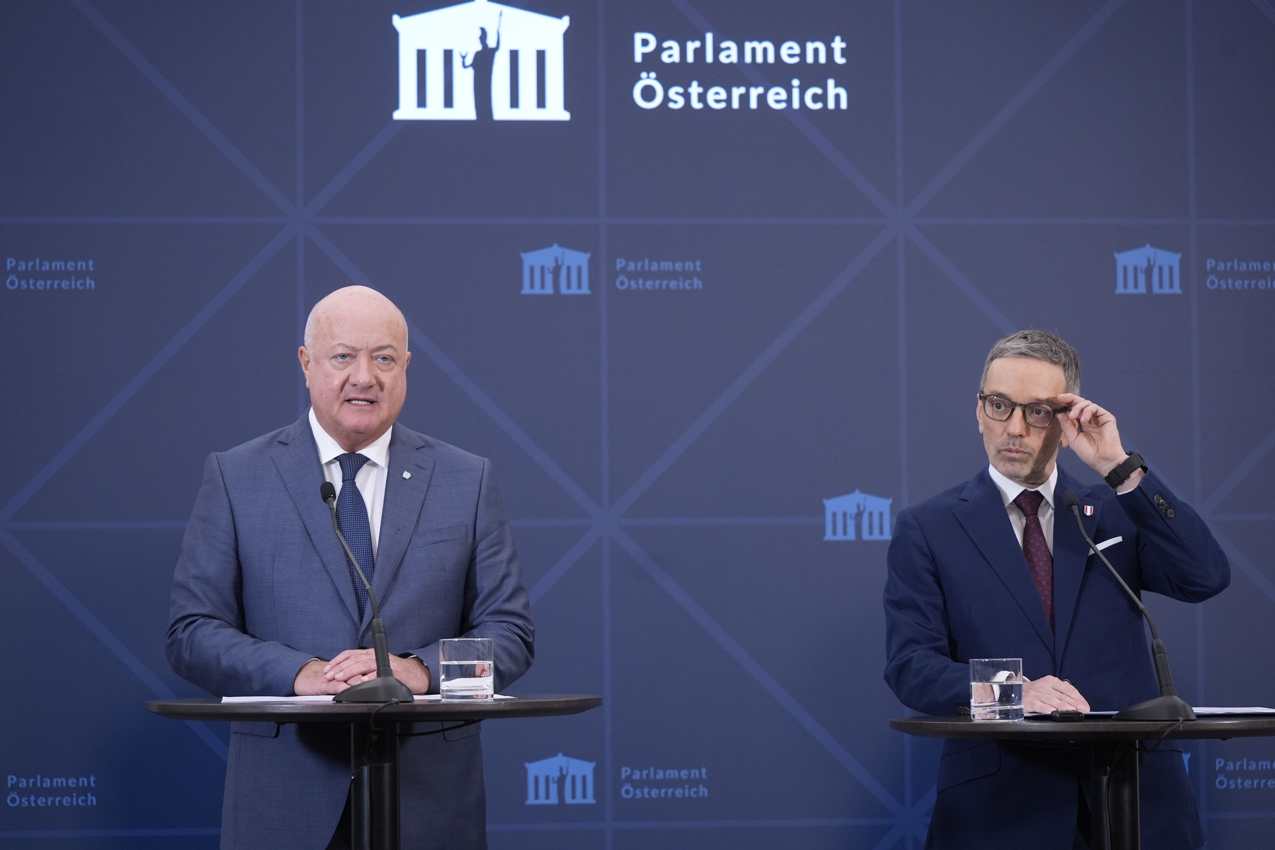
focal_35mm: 89
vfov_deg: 15.4
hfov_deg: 22.9
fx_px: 3152
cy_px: 425
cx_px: 638
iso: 2000
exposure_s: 1/200
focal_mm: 89
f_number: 4.5
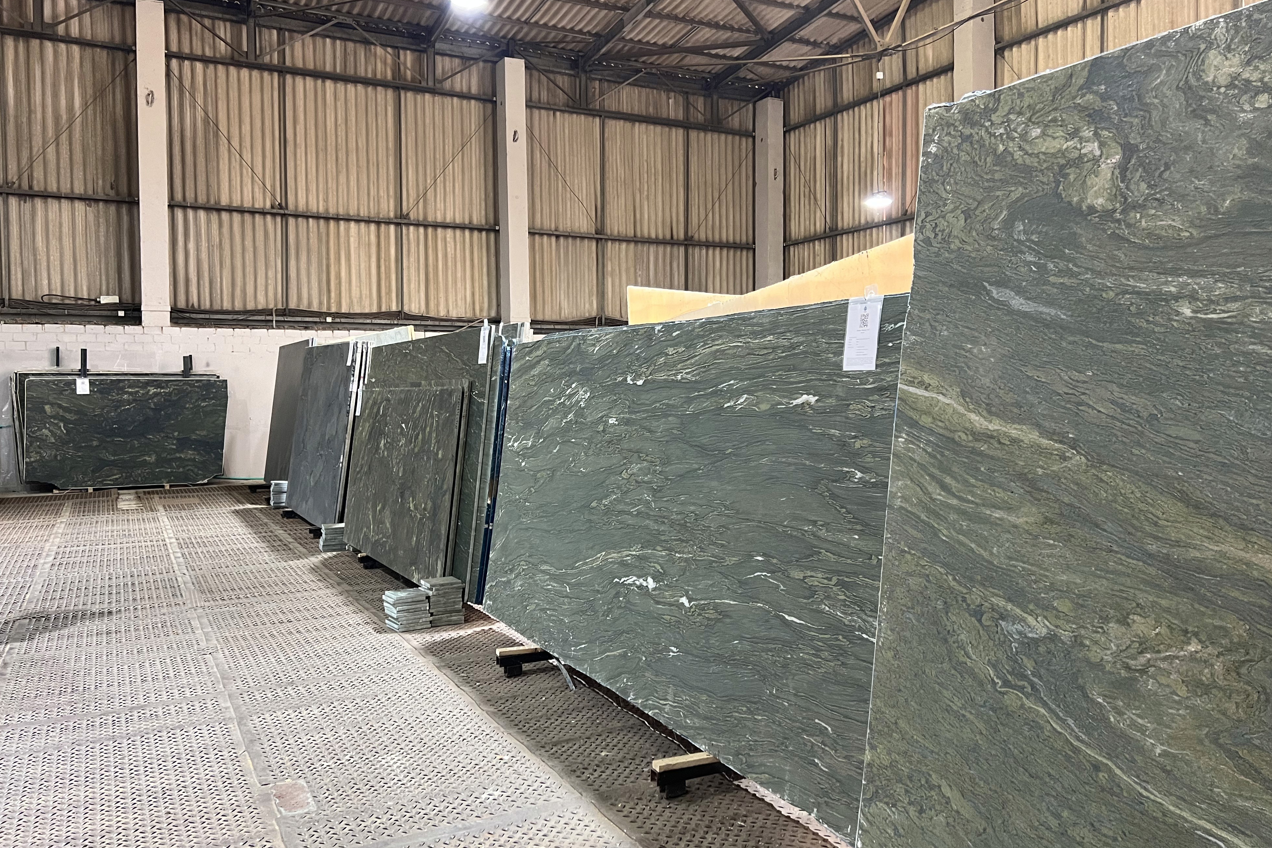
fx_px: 989
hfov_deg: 65.5
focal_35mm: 28
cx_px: 631
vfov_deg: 46.4
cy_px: 400
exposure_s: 1/50
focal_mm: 5.7
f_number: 1.5
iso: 320
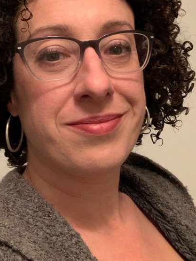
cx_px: 84
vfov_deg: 32.5
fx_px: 445
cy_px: 95
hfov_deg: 24.8
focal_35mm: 59
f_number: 2.2
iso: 320
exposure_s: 1/30
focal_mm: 2.87
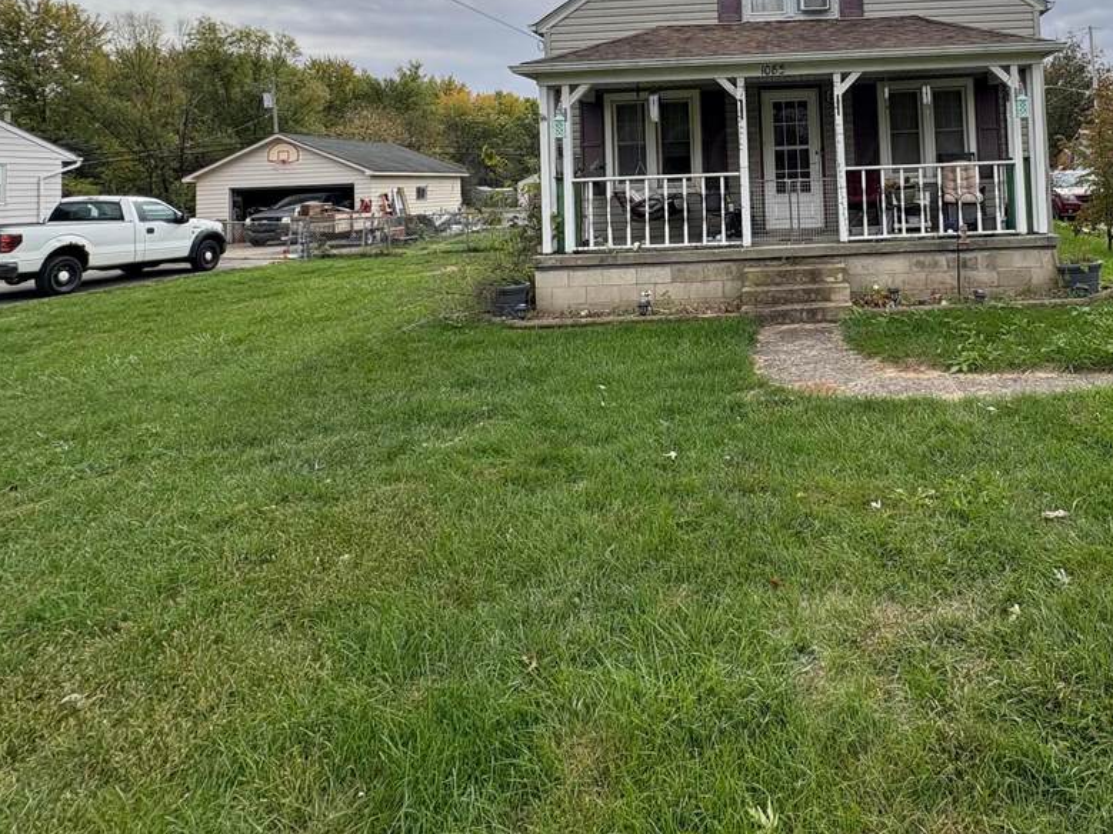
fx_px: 739
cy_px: 150
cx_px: 793
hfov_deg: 70.4
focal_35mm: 23
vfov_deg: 54.3
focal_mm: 2.22
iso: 50
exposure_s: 1/1198
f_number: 2.2
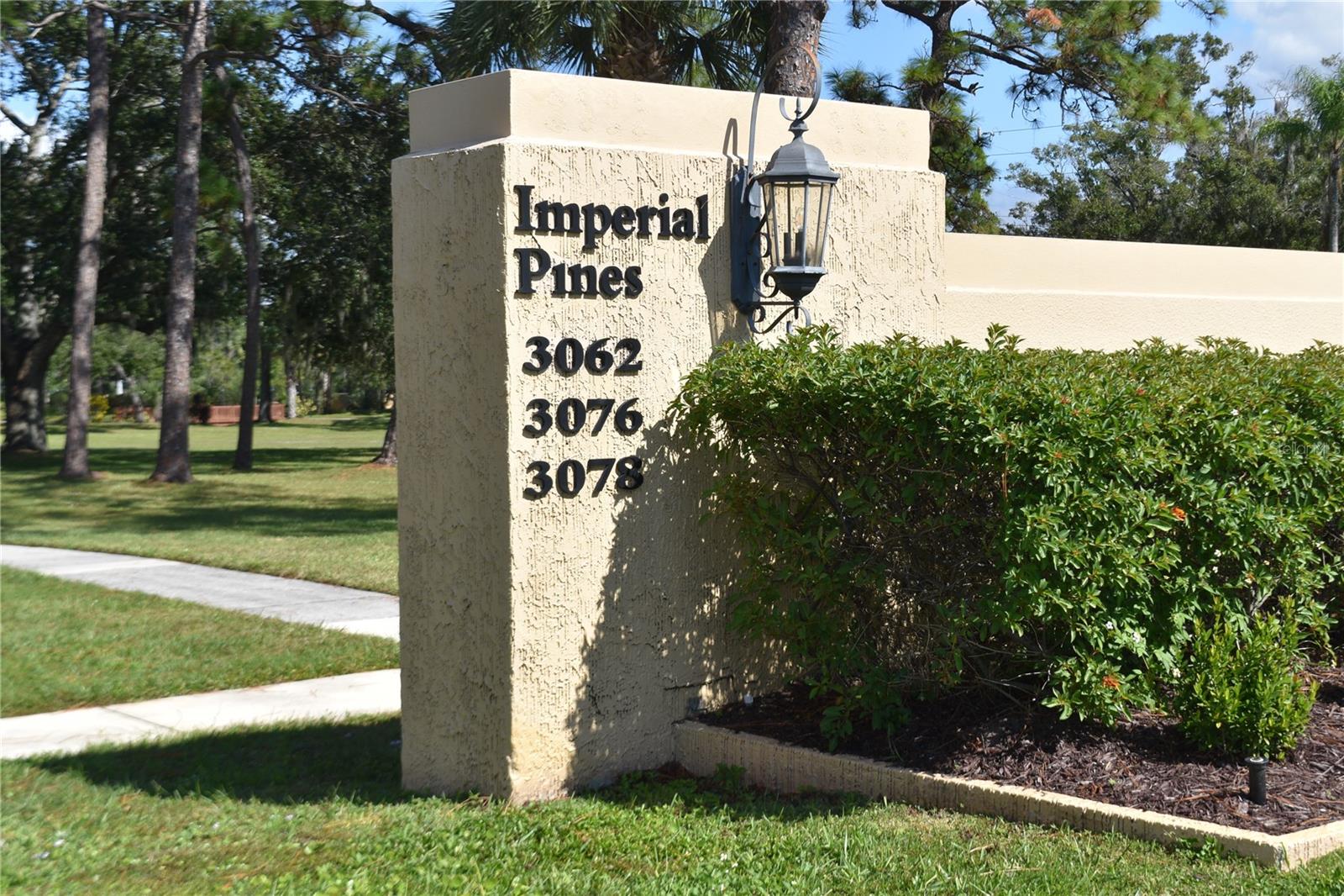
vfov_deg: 25.7
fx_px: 1959
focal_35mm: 52
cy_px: 448
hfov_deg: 37.9
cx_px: 672
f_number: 10
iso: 100
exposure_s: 1/200
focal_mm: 35
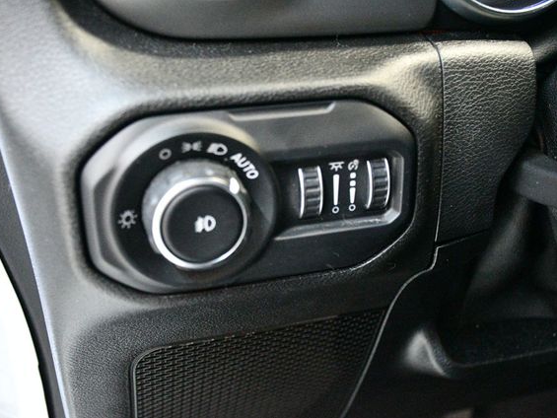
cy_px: 209
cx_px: 292
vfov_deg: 29.7
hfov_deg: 38.9
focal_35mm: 49
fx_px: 789
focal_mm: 30
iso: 12800
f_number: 4
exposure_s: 1/60
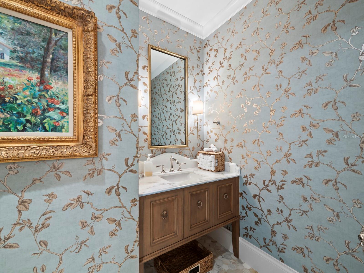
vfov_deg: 85.7
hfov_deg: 102.0
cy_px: 136
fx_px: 147
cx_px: 182
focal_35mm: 14
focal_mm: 7
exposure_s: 2.5
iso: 400
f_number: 11
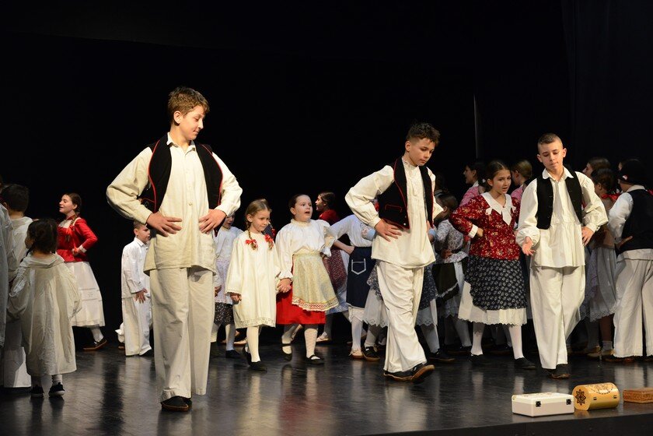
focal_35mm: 55
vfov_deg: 24.6
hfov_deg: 36.2
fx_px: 998
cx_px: 326
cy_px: 218
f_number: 6.3
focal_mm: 55
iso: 3200
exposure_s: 1/160
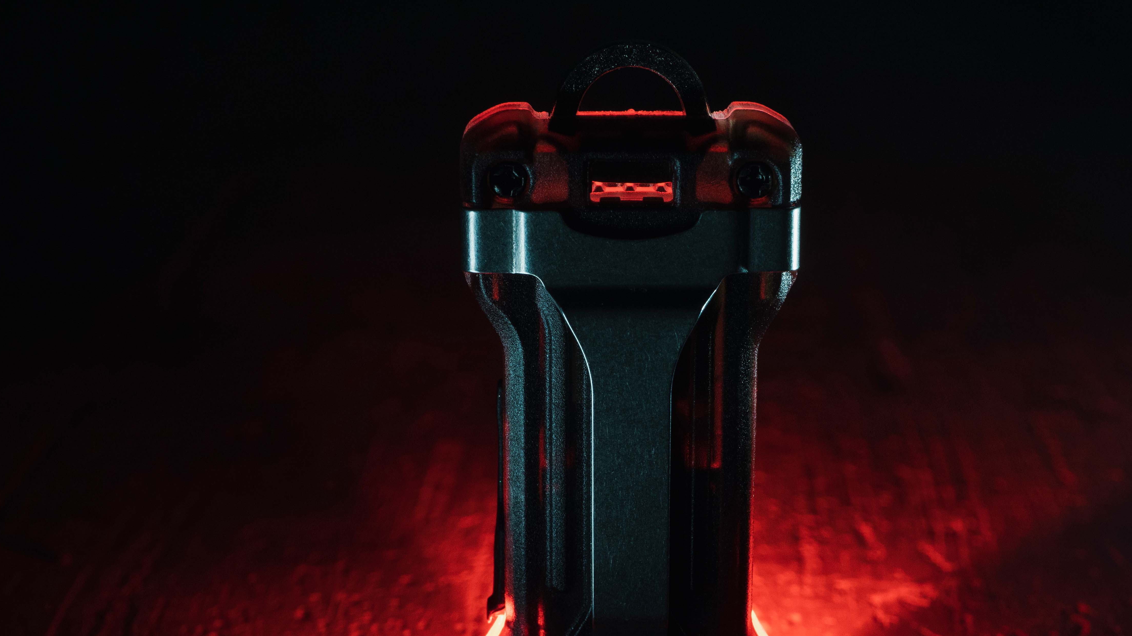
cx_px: 628
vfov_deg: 15.8
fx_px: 2281
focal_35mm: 76
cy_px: 447
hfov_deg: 27.9
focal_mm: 30
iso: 400
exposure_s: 1/50
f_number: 7.1
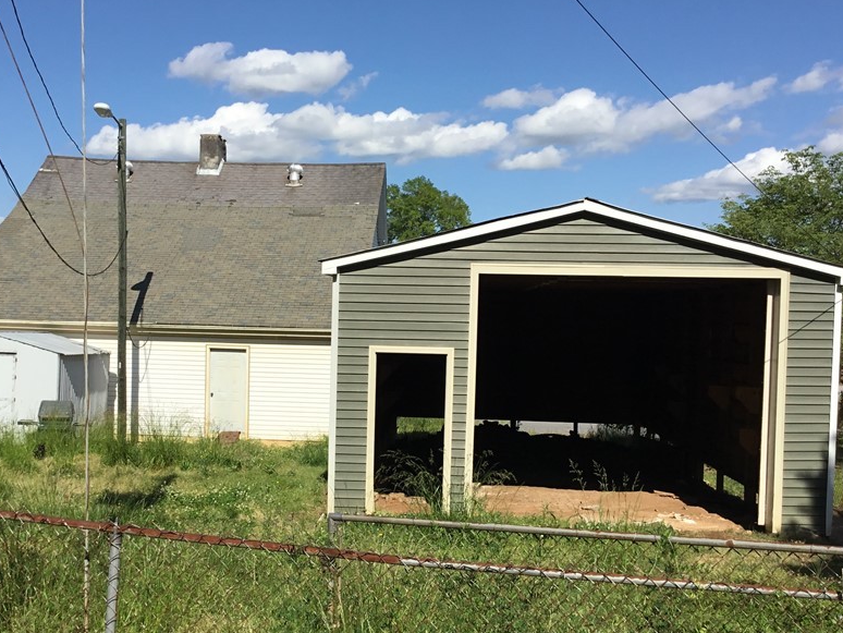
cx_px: 369
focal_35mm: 41
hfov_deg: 45.7
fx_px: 999
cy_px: 354
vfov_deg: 35.1
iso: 25
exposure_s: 1/2146
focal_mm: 3.3
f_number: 2.4
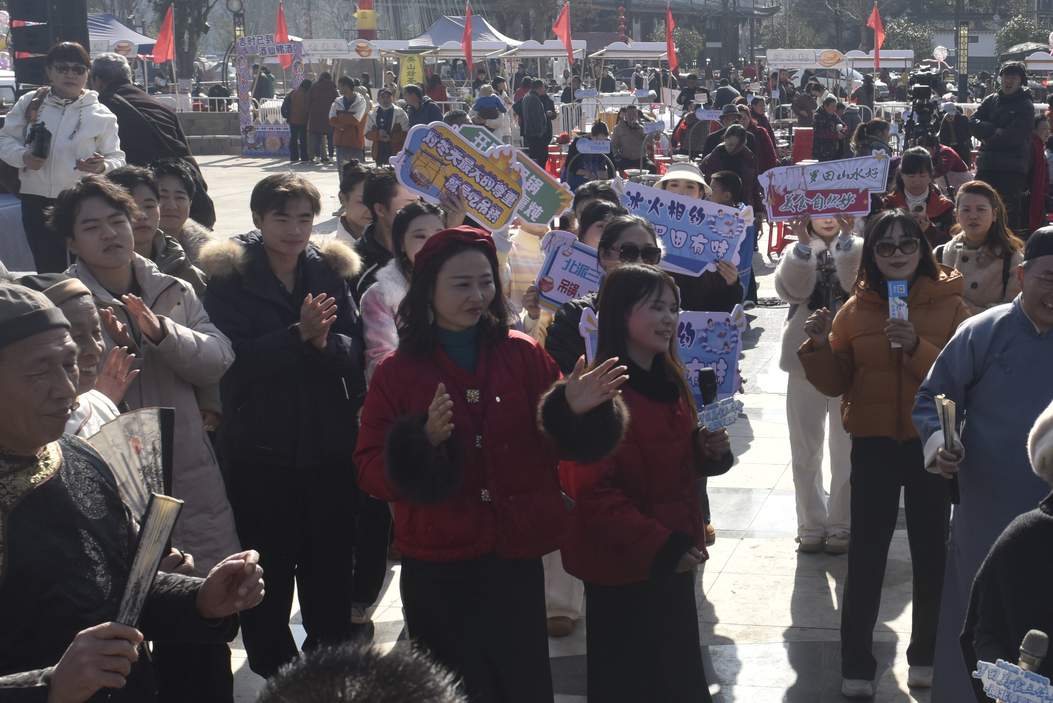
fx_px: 1609
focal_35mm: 55
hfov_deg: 35.1
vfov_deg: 24.6
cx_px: 845
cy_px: 356
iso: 100
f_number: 8
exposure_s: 1/500
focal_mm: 24
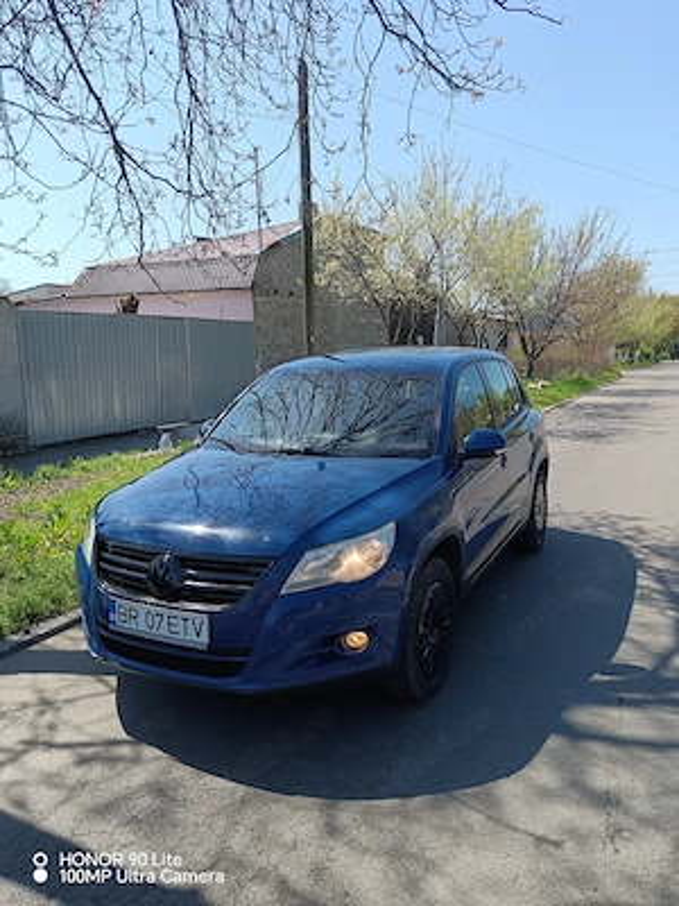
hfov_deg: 51.4
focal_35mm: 27
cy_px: 453
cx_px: 340
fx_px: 706
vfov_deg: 65.3
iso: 100
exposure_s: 1/627
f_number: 1.9
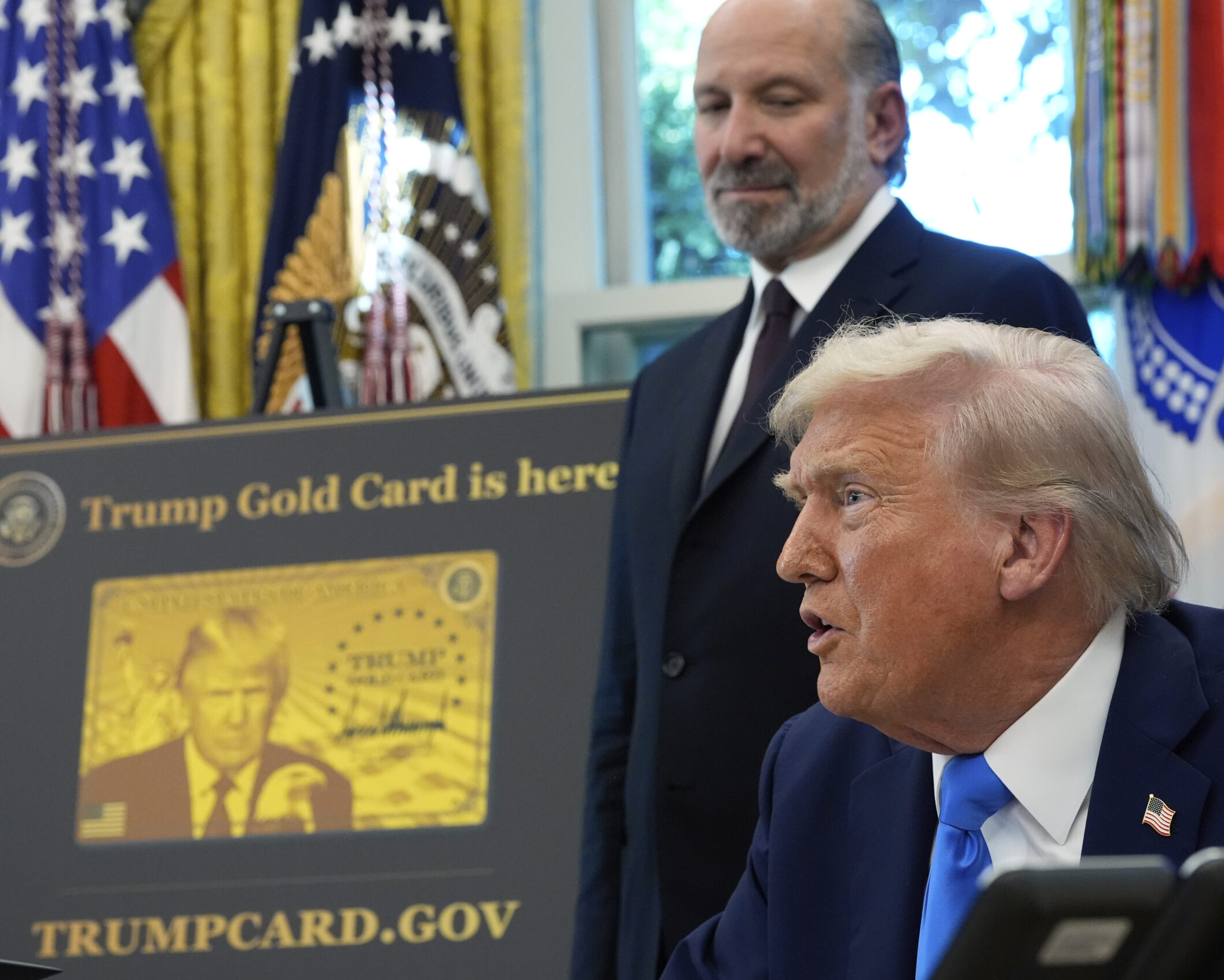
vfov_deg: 14.3
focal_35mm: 108
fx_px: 3913
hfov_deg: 17.8
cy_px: 490
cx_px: 518
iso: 4000
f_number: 7.1
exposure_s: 1/80
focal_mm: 95
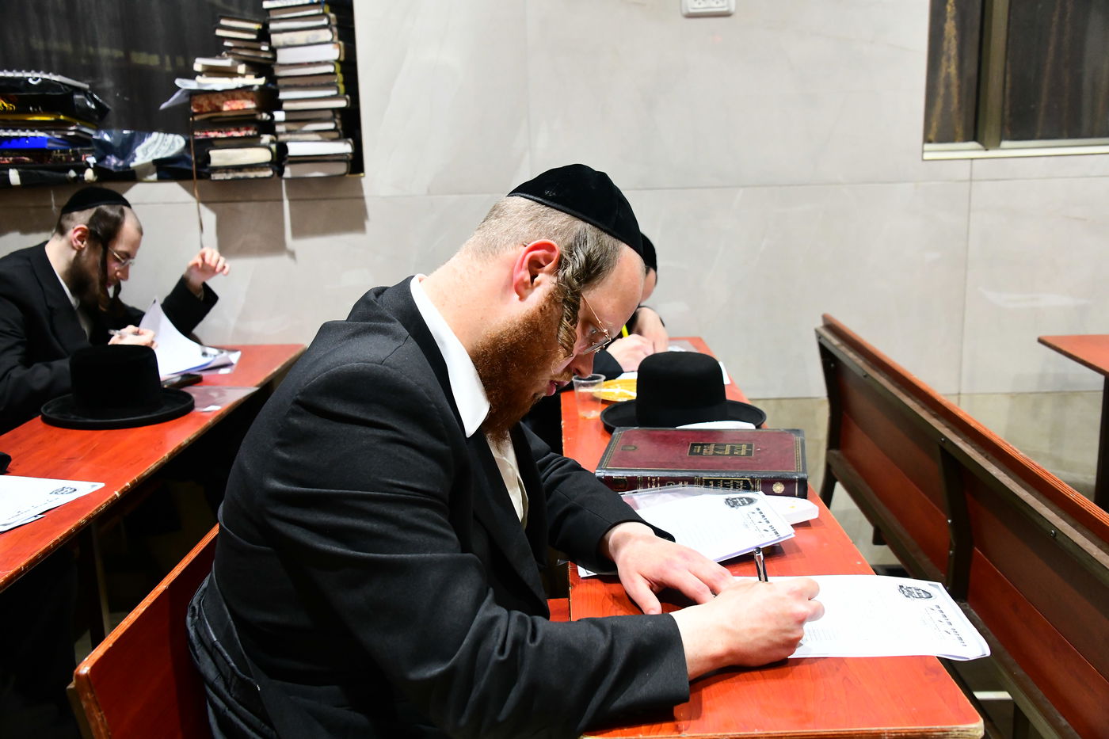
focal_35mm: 35
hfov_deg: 54.4
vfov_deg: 37.8
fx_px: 1078
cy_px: 370
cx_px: 554
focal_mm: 35
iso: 4000
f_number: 5.6
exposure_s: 1/200
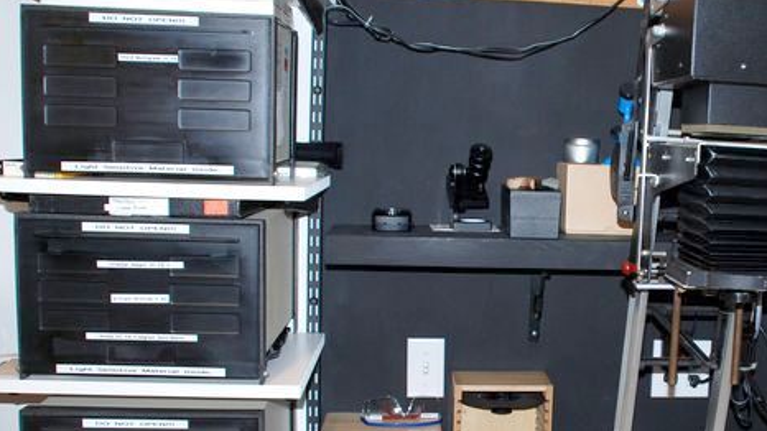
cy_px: 275
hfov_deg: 37.3
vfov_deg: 22.2
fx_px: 1098
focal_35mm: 54
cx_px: 601
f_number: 3.8
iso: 160
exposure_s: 1/60
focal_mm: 20
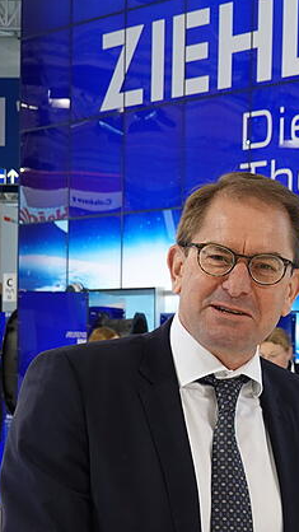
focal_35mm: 108
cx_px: 380
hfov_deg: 11.0
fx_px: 1523
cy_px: 371
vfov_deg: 19.7
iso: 400
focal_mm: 16.86
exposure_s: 1/60
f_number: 4
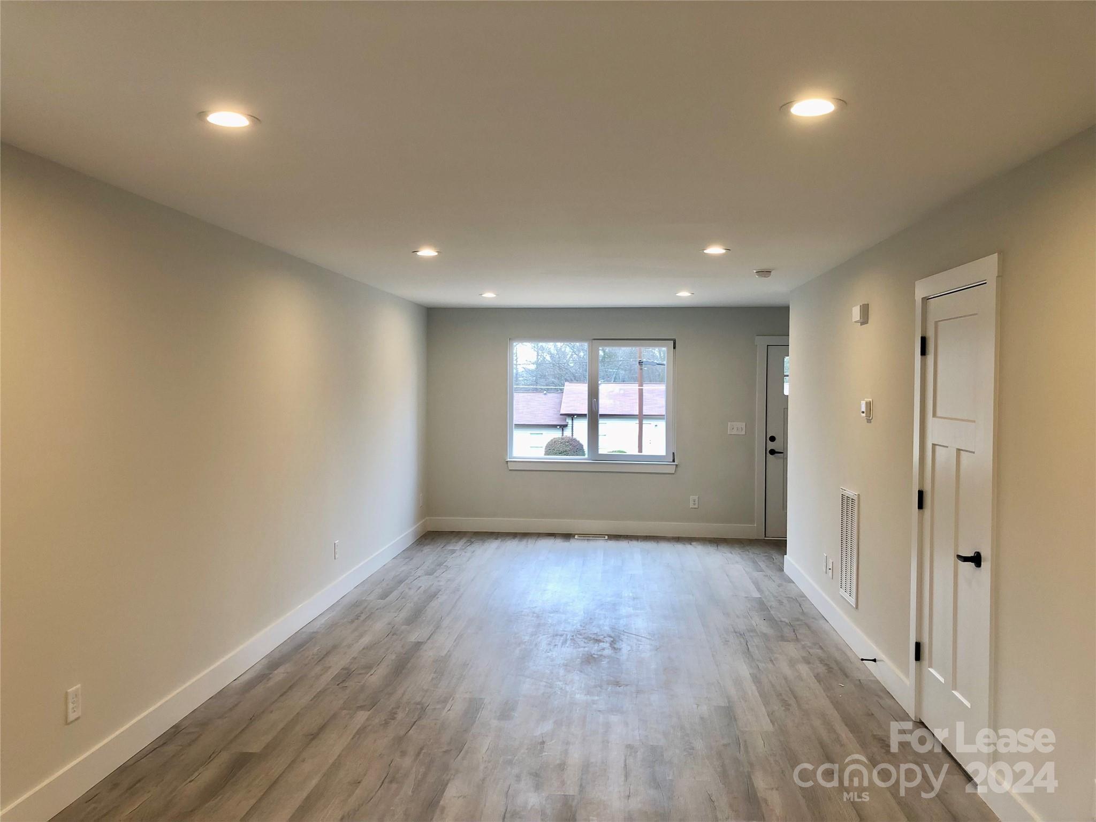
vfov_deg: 49.7
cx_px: 548
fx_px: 887
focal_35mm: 28
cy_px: 411
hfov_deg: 63.4
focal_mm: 3.99
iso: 25
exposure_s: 1/40
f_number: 1.8
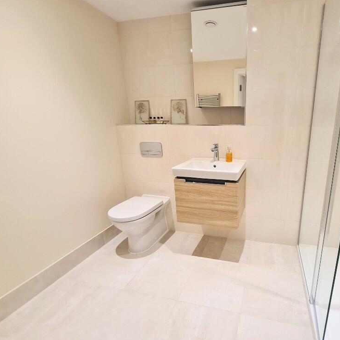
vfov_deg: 87.4
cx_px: 224
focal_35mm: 16
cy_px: 175
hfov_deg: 84.6
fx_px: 178
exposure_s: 1/50
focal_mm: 2.2
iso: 125
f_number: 2.2
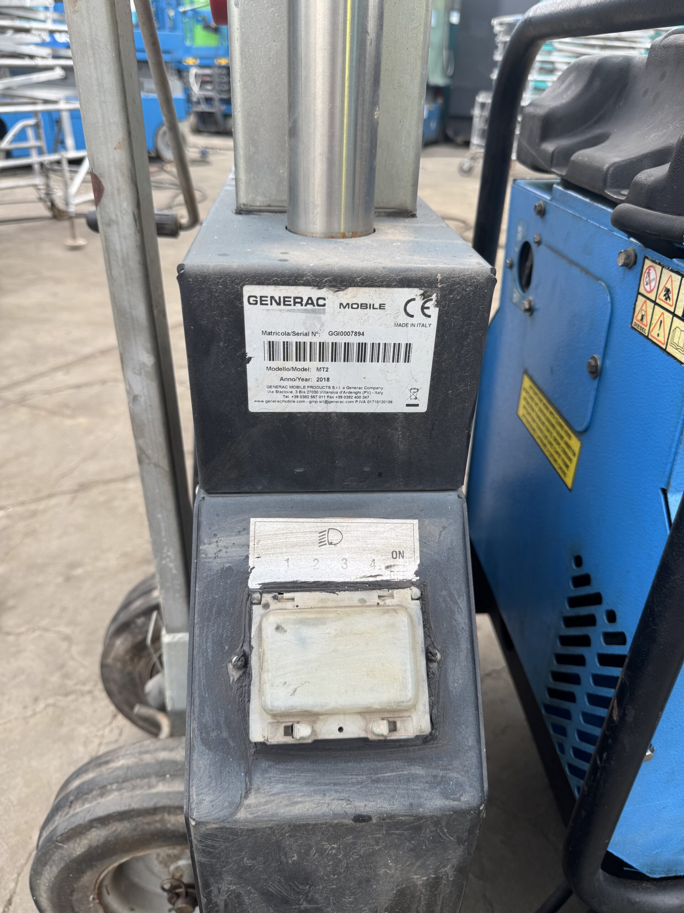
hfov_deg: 56.8
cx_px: 342
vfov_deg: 71.6
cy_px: 456
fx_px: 632
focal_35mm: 24
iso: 80
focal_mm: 6.76
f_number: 1.78
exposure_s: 1/853
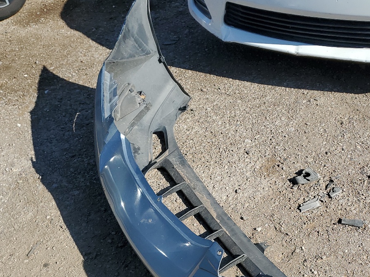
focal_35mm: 46
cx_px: 271
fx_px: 492
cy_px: 225
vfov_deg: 30.7
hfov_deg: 40.3
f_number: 1.5
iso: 50
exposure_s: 1/3333
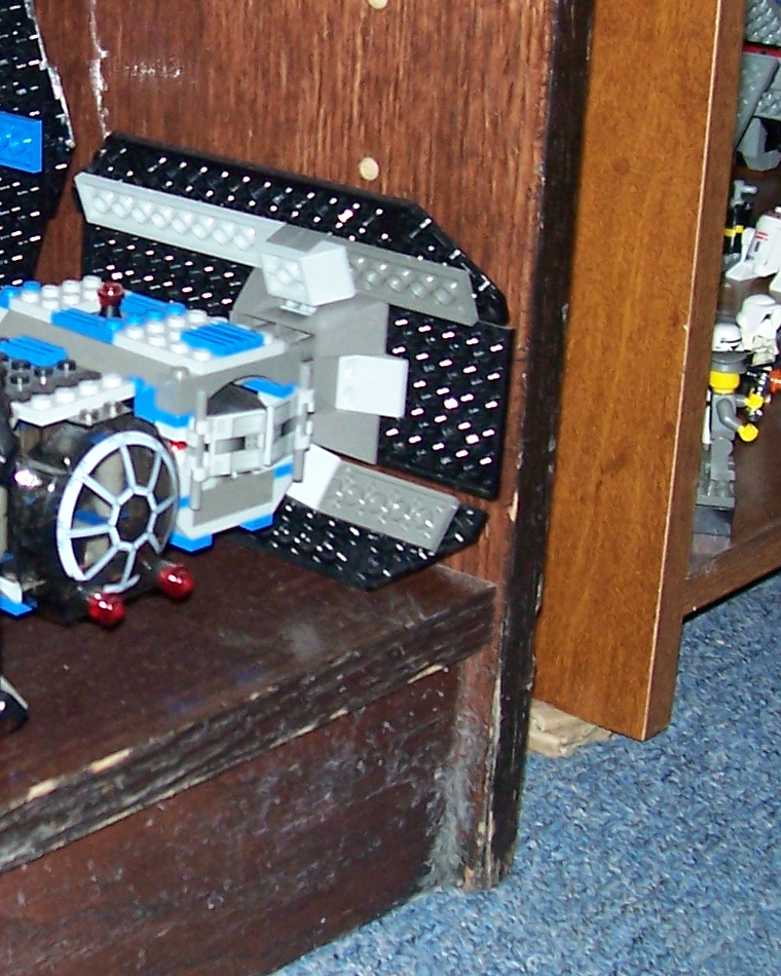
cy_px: 283
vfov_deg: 21.1
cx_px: -170
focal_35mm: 90
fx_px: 2600
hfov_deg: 16.3
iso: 125
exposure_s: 1/60
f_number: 2.7
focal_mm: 5.6
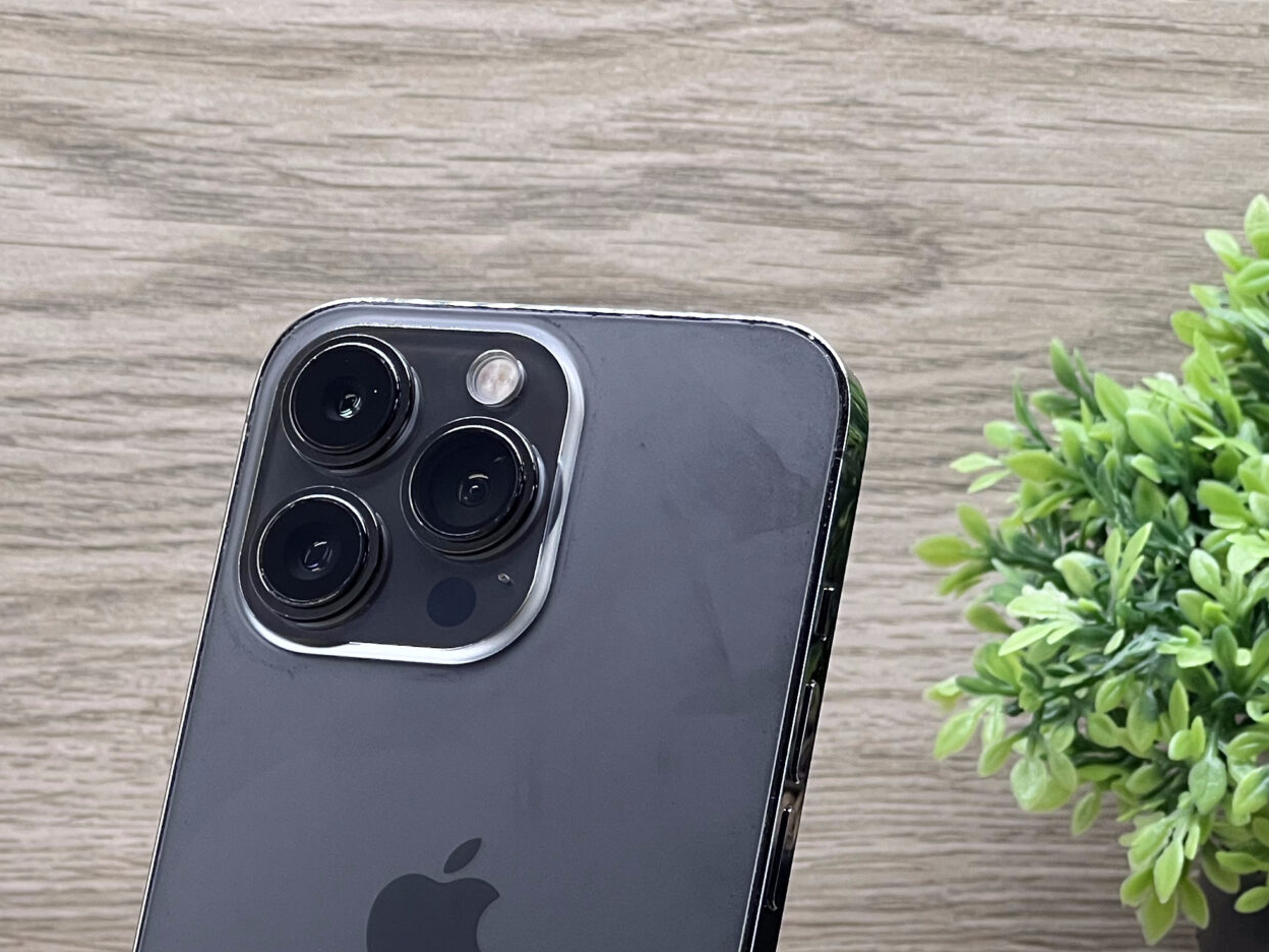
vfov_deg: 9.4
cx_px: 531
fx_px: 5792
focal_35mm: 158
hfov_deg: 12.5
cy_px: 817
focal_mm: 9
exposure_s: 1/100
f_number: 2.8
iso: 100
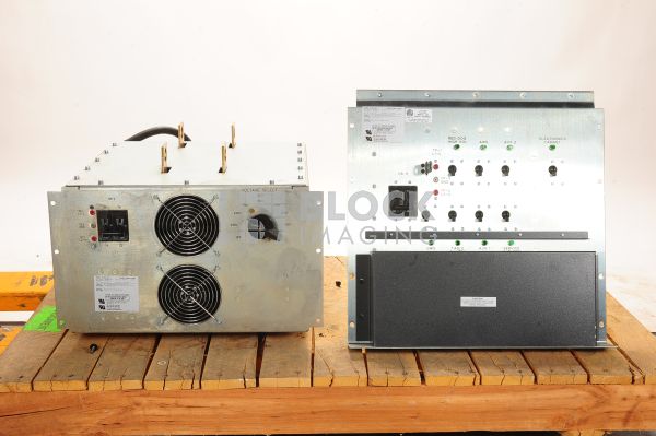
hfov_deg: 39.6
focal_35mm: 50
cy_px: 218
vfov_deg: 26.9
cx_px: 328
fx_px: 910
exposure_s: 1/160
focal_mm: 50
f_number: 11
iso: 320
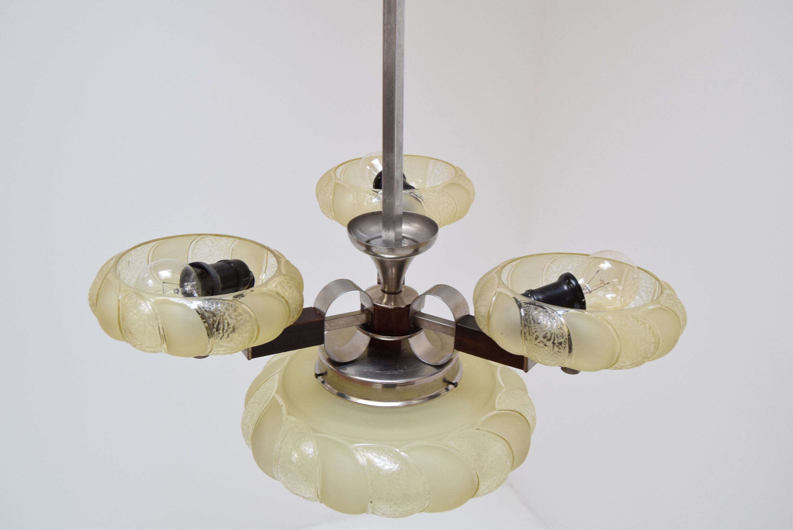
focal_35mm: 39
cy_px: 265
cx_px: 396
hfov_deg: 49.5
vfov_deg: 34.3
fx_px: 860
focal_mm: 26
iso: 1600
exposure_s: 1/160
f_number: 6.3
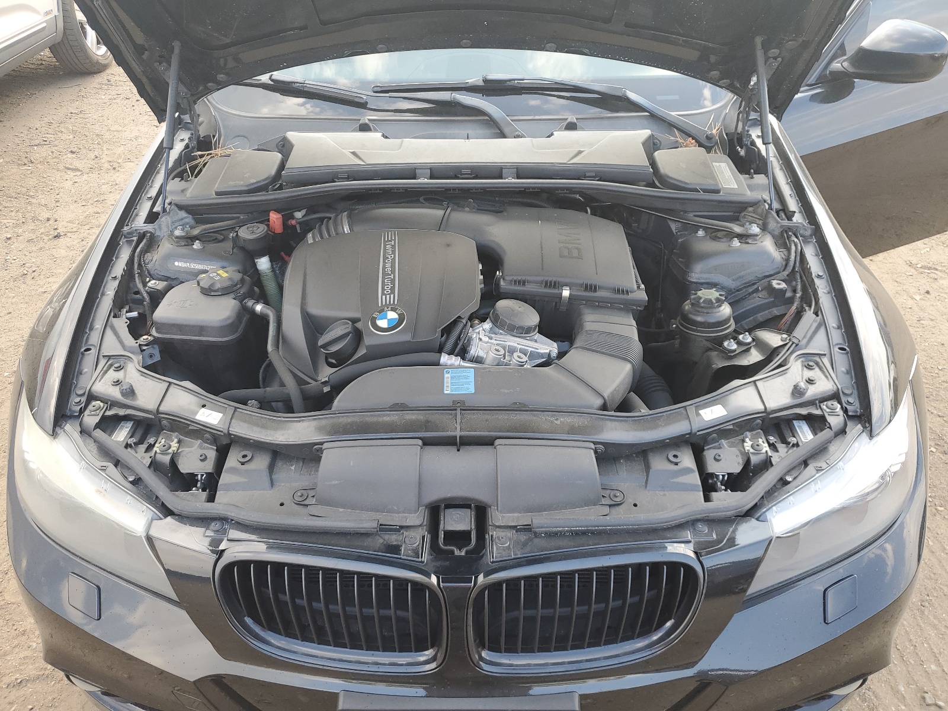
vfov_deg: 53.1
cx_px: 474
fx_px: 712
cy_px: 356
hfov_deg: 67.3
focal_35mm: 26
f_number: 1.5
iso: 50
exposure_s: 1/147
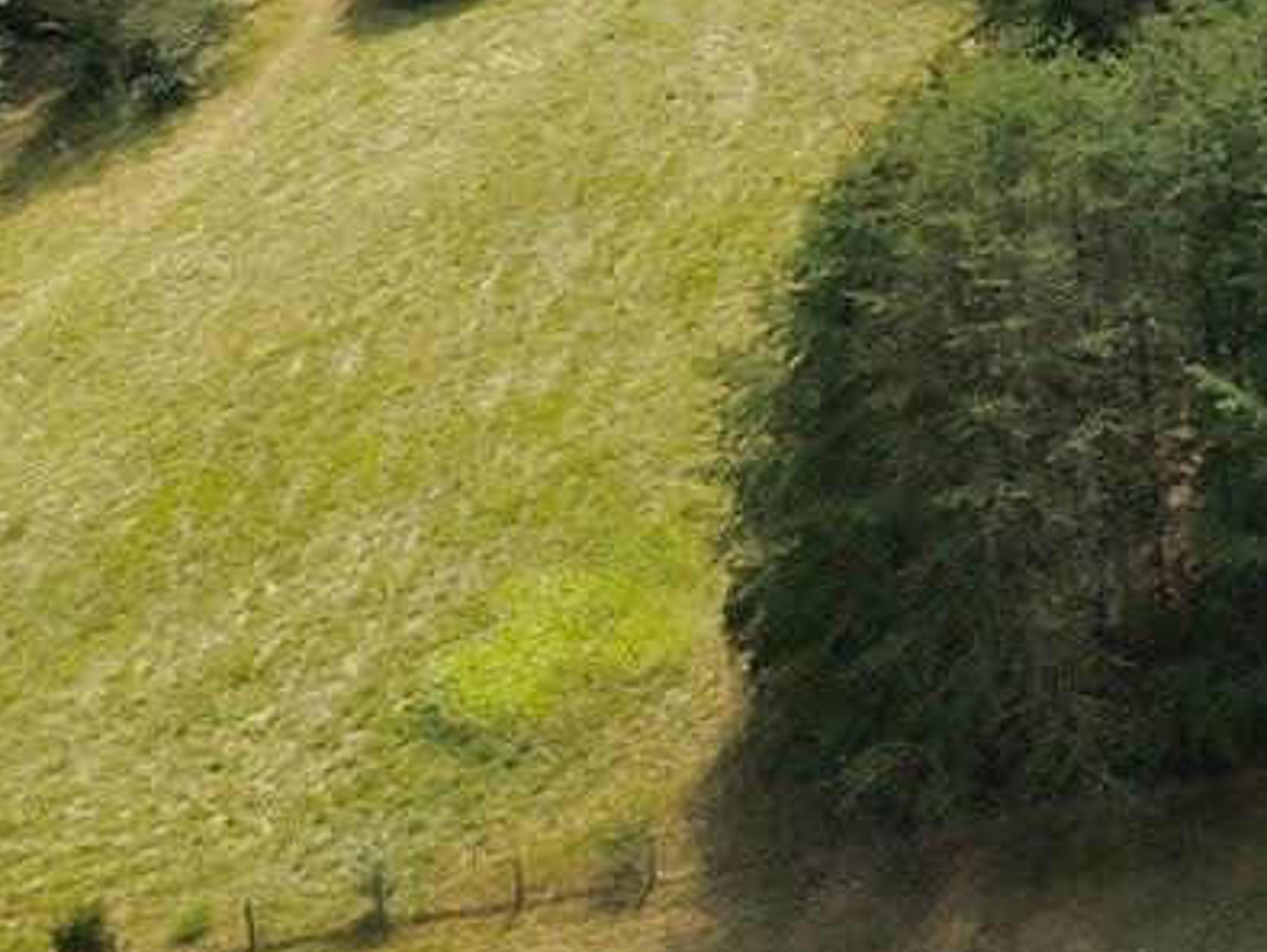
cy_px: -1007
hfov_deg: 13.1
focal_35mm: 135
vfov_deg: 10.1
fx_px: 4944
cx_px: 2312
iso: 100
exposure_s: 1/1200
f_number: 2.2
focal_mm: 4.73
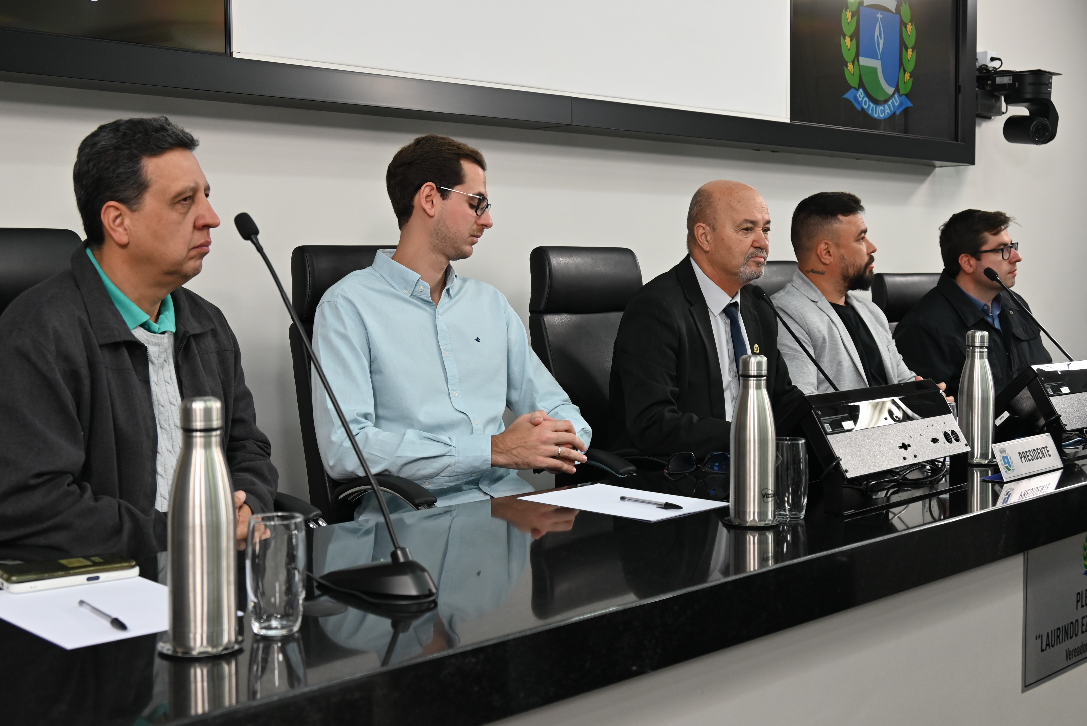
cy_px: 338
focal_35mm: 44
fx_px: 1329
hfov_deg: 44.5
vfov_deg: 30.5
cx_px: 526
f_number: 5
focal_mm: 37
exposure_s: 1/125
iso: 800
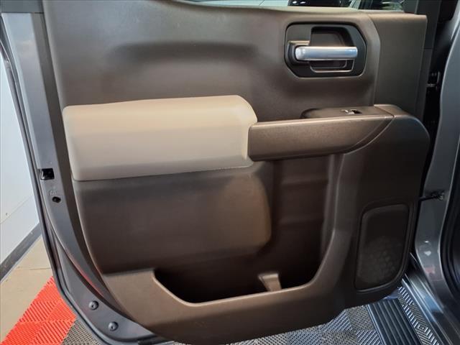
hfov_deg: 65.3
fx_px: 359
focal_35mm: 27
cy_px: 172
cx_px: 230
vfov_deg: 51.4
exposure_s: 1/17
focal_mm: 3.58
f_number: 1.9
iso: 500
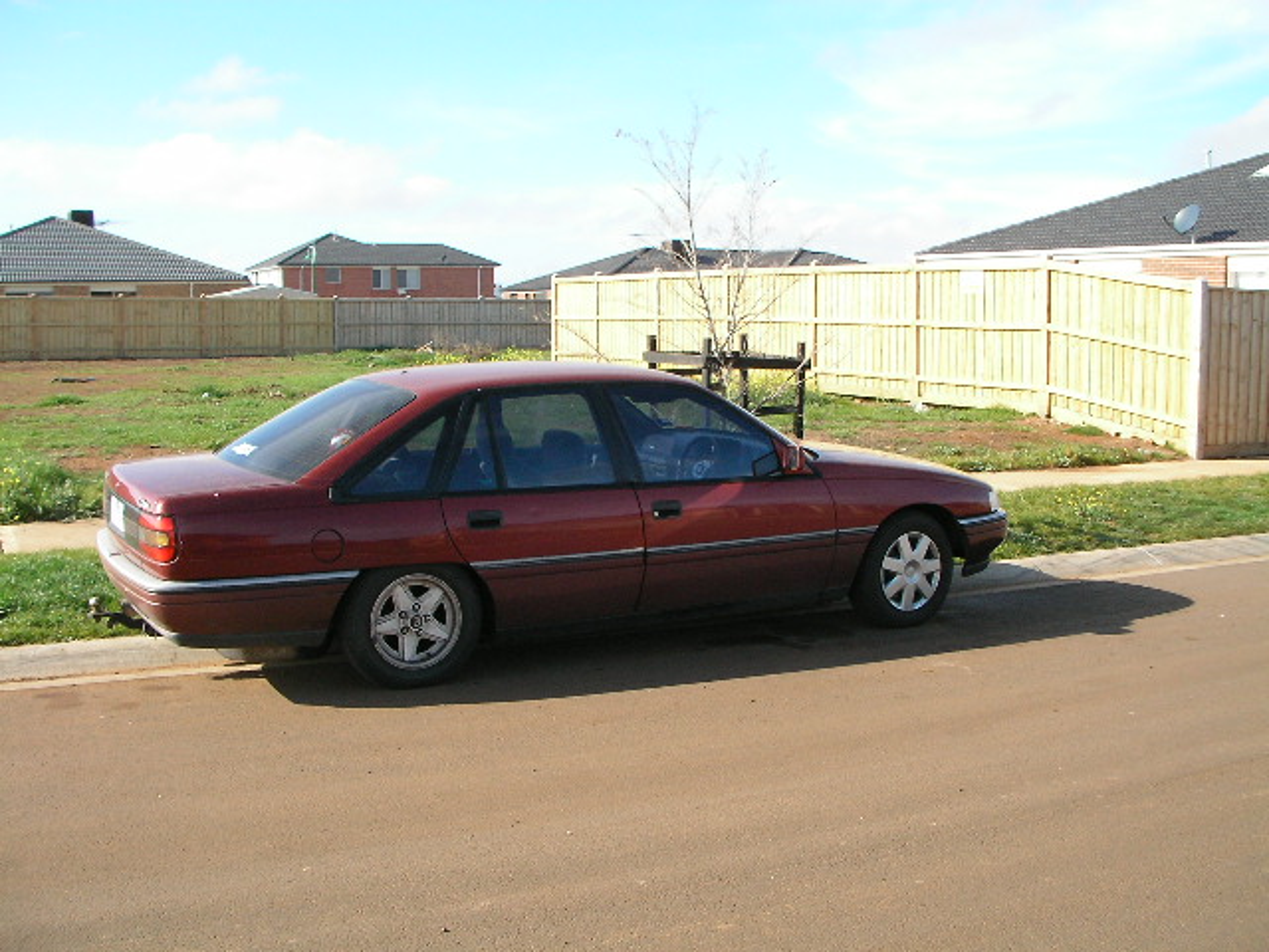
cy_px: 476
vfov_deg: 37.7
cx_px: 634
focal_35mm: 38
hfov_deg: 49.0
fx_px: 1393
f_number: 4.5
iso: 71
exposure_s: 1/220
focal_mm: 6.3
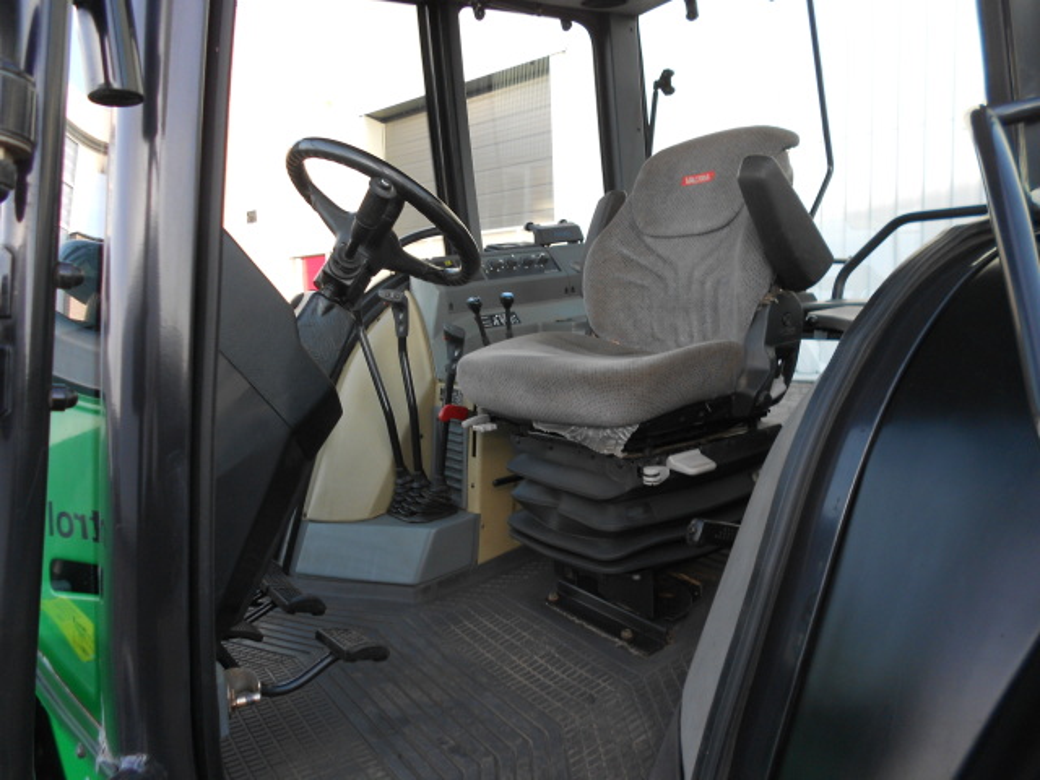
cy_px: 390
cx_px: 520
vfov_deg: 53.1
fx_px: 781
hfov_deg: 67.3
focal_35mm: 26
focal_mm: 4.6
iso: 80
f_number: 3.2
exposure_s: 1/60
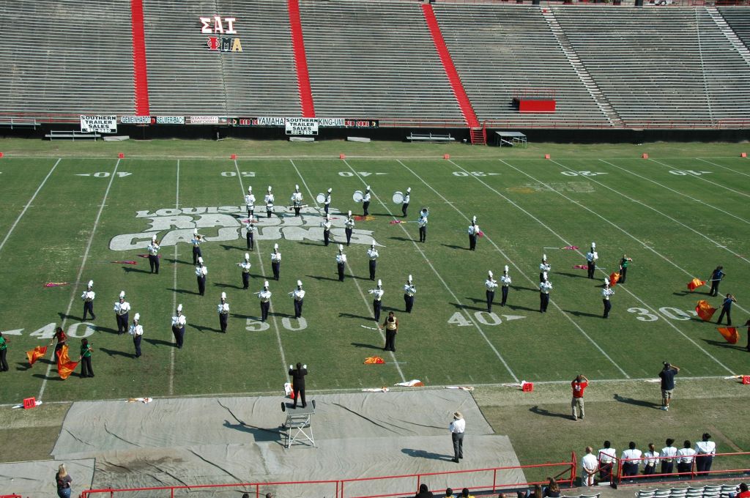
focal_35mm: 48
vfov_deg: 28.0
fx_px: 999
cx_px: 375
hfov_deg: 41.2
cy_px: 249
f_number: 9
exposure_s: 1/320
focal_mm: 32
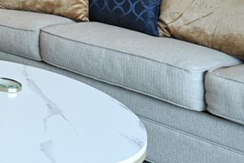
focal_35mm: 65
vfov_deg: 18.8
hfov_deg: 19.6
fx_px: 441
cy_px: -69
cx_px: -229
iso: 100
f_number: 4
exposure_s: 1/30
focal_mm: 14
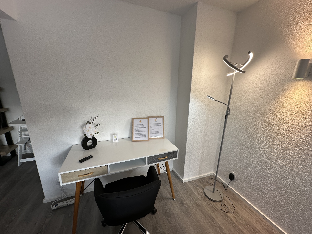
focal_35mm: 14
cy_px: 117
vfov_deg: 85.7
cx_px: 156
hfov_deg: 102.1
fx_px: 126
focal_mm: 2.22
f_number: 2.2
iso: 64
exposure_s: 1/99
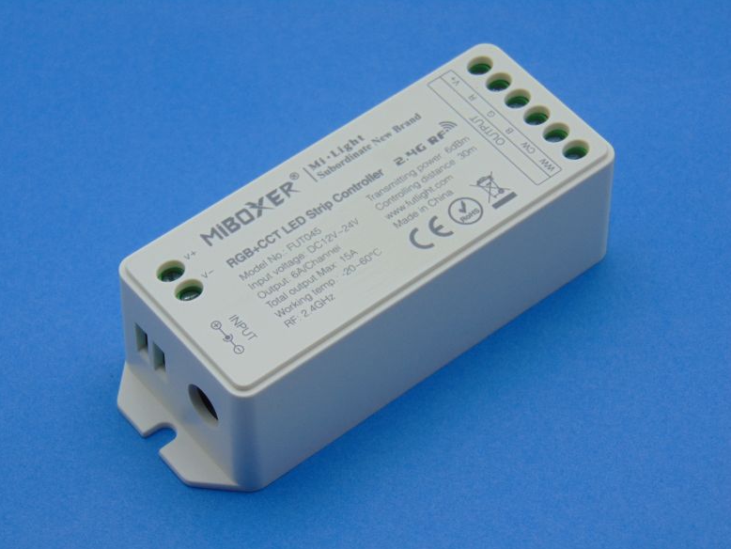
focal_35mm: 111
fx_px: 2345
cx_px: 358
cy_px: 280
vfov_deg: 13.3
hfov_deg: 17.7
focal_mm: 19.4
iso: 80
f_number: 3.9
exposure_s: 1/125
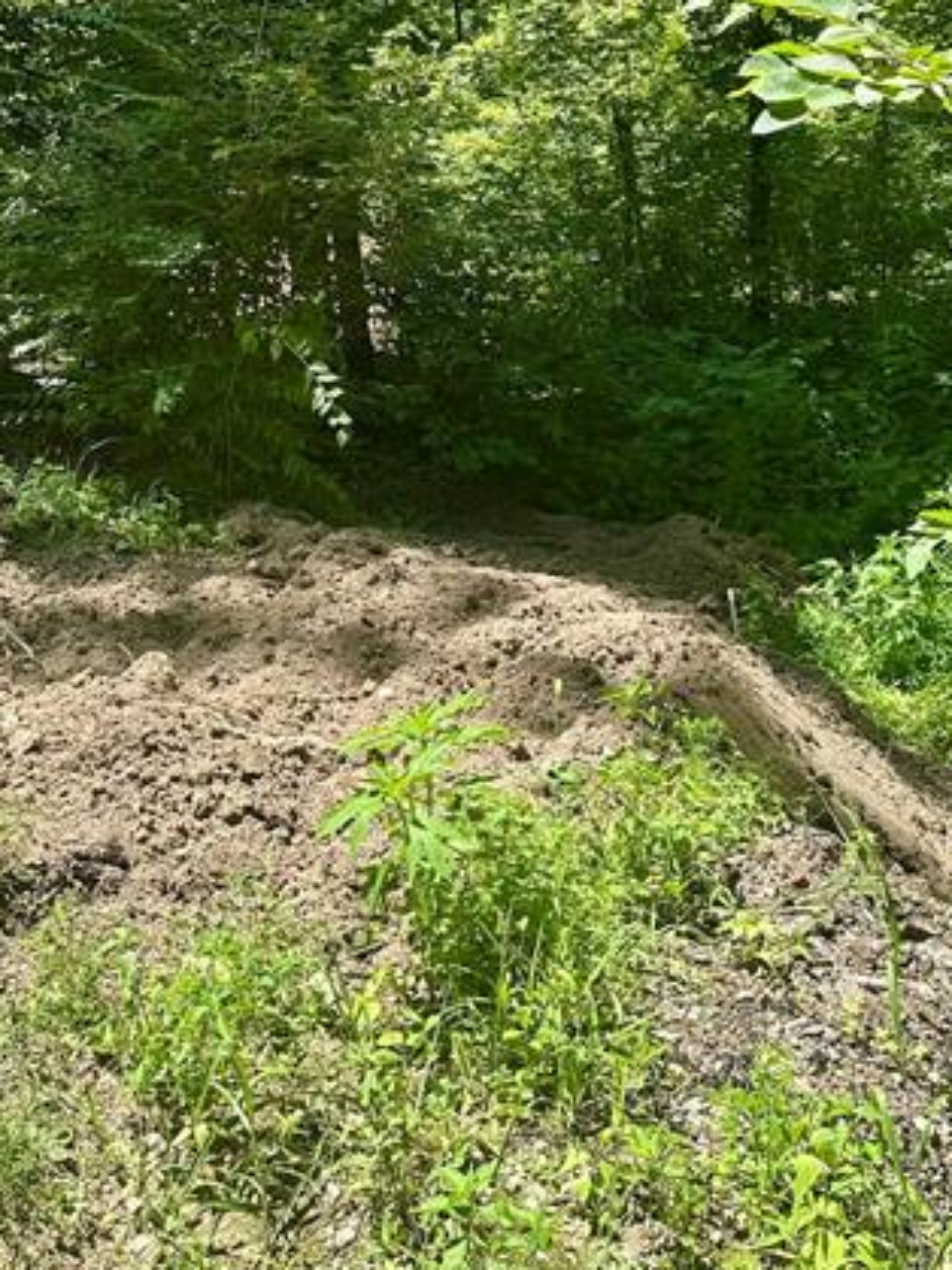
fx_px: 1614
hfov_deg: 32.8
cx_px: 406
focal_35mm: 44
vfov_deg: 41.0
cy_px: 242
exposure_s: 1/1241
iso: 80
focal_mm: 6.86
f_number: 1.78
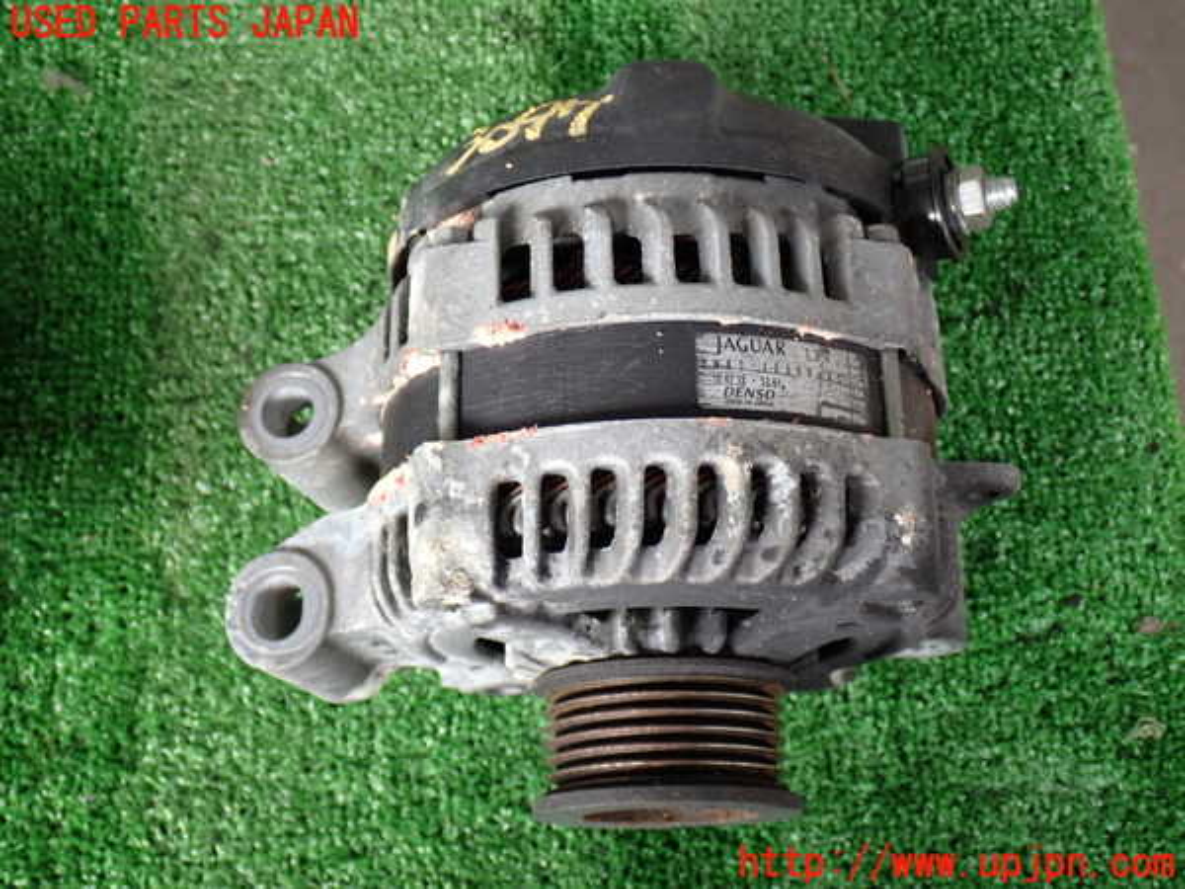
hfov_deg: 40.4
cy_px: 444
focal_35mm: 47
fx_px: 1609
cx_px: 592
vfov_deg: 30.9
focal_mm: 8.4
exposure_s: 1/60
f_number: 3.1
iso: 200
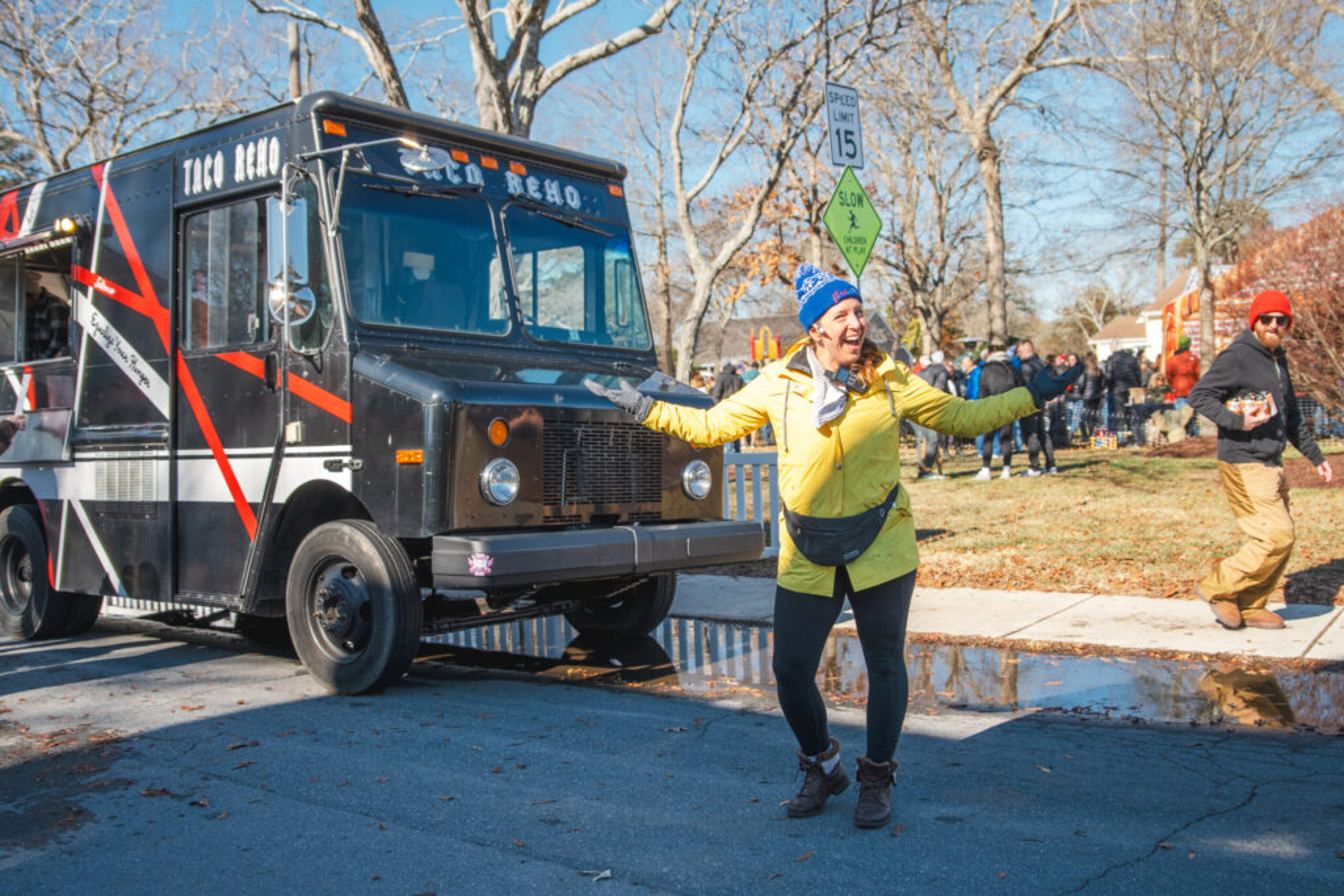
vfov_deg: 36.9
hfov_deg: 53.1
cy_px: 448
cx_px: 672
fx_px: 1344
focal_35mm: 36
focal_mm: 24
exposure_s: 1/4000
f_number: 2.8
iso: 320
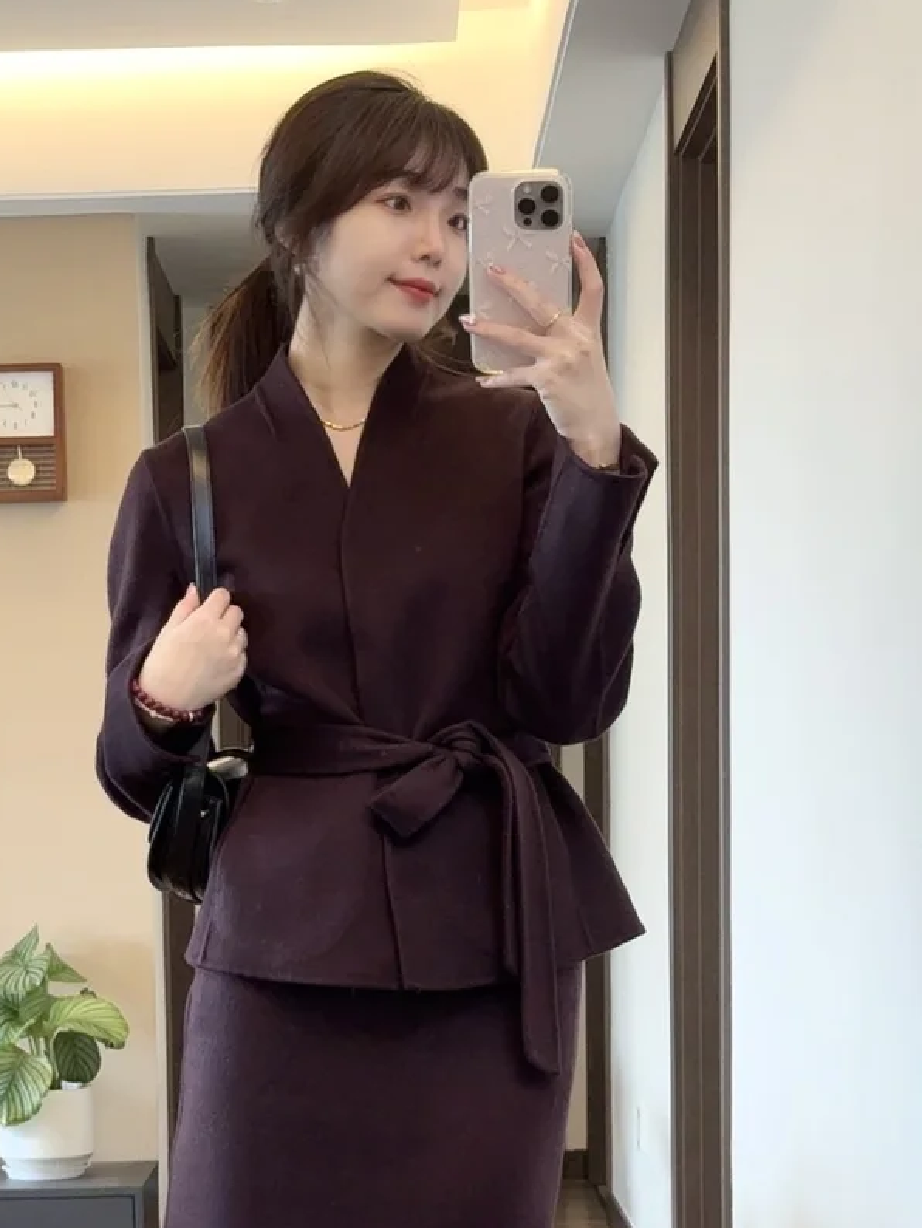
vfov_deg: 22.2
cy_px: 994
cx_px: 328
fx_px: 3088
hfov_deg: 17.0
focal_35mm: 87
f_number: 1.78
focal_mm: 6.76
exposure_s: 1/60
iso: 160
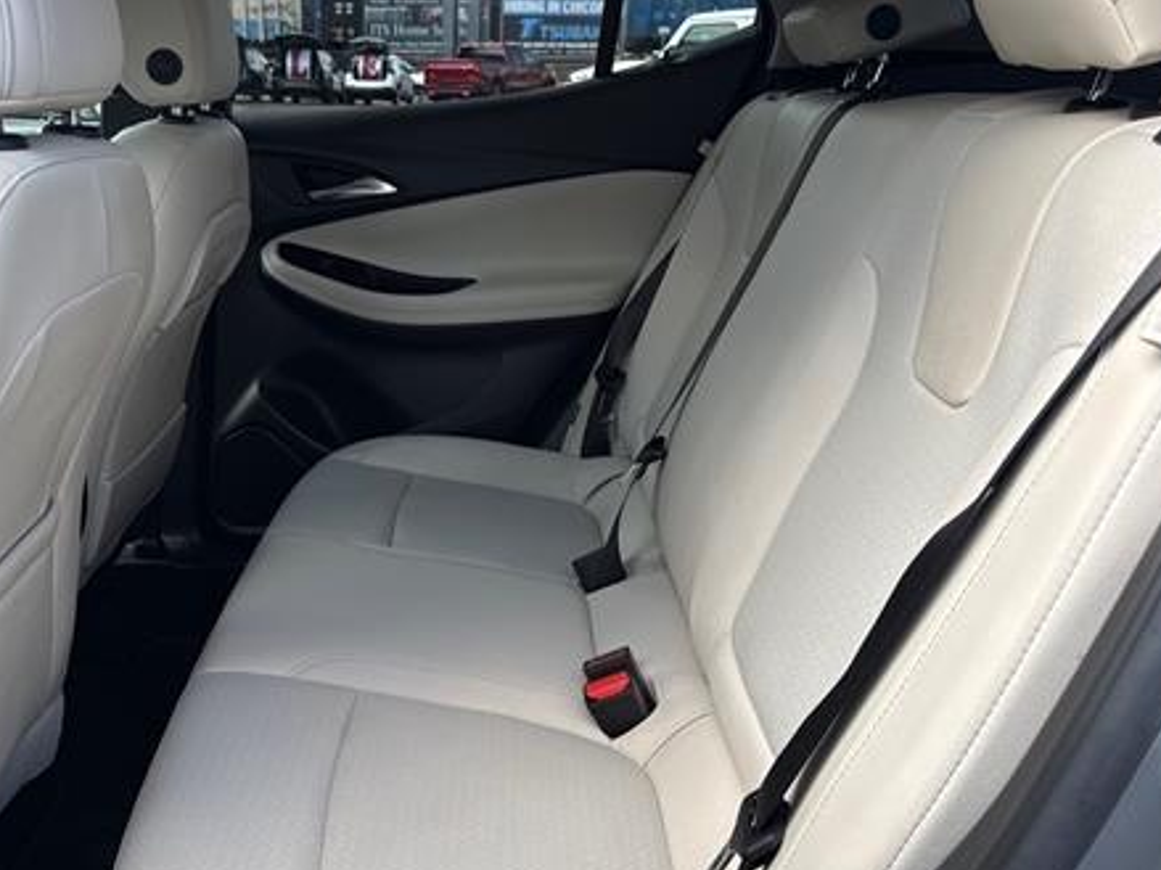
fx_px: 1174
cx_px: 439
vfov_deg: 40.7
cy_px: 420
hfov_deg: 52.1
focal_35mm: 35
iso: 80
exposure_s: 1/539
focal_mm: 6.76
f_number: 1.78
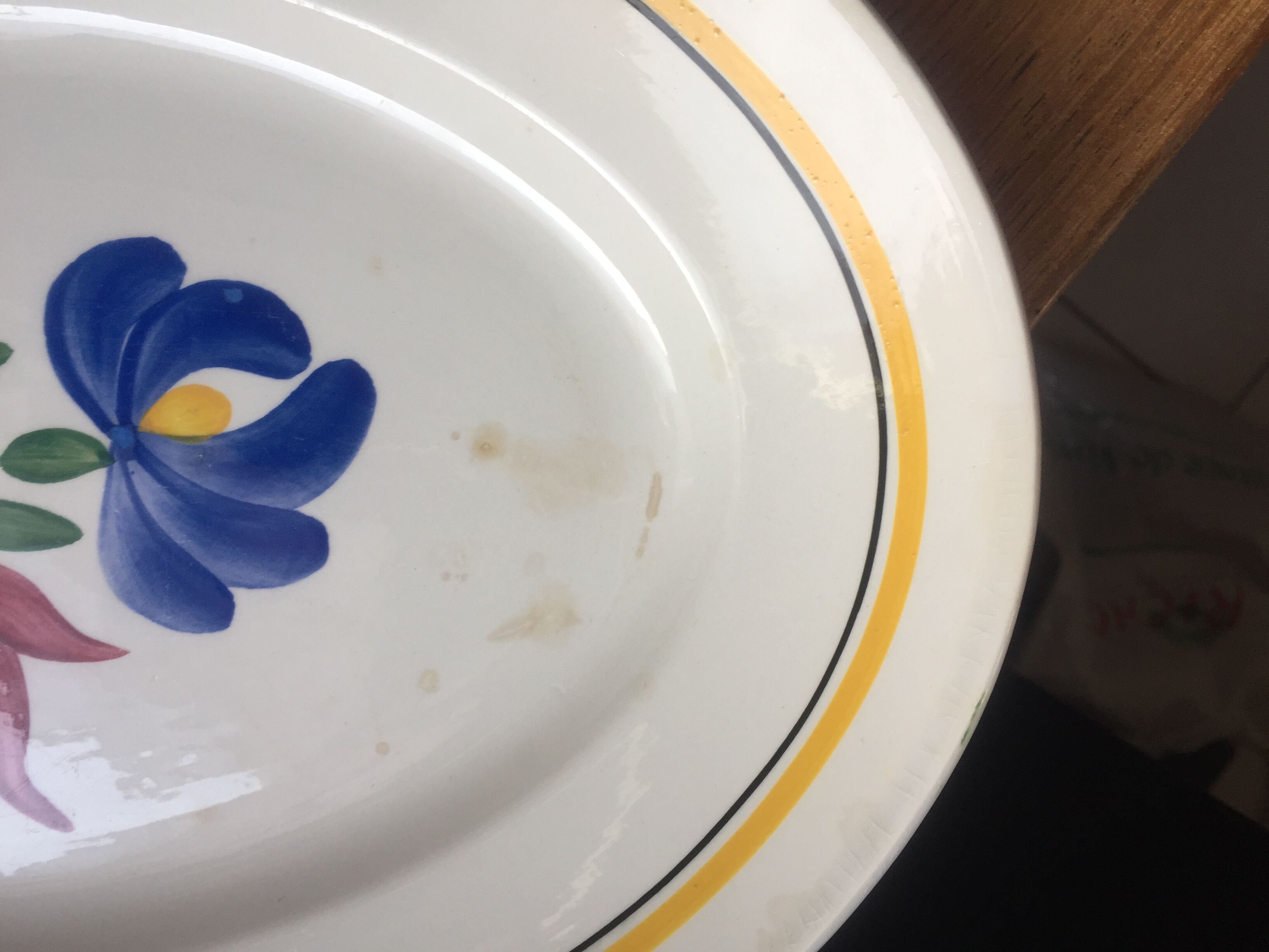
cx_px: 634
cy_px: 476
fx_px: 1063
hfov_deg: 61.7
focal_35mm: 29
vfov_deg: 48.2
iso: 32
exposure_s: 1/50
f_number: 2.2
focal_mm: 4.15
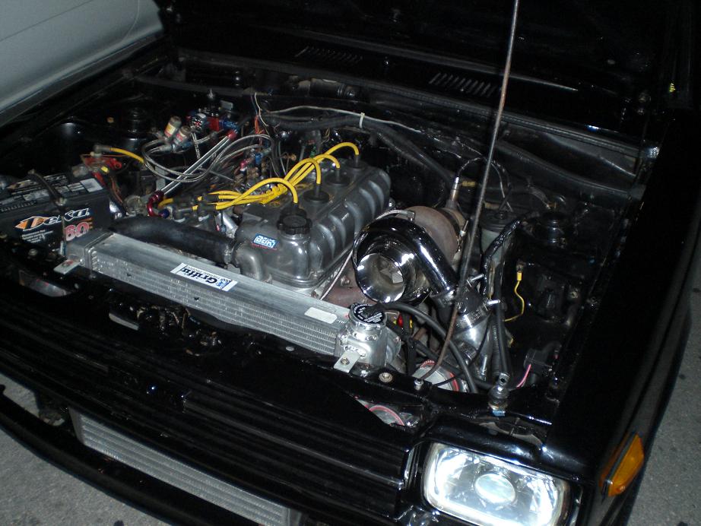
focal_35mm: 38
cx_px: 350
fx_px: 770
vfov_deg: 37.7
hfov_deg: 49.0
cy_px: 263
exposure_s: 1/60
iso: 200
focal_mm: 6.3
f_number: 3.1
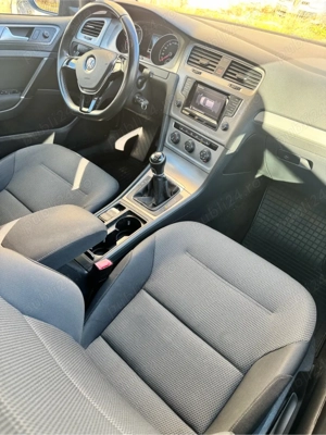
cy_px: 218
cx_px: 163
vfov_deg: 71.6
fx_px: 301
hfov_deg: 56.8
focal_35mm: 24
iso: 200
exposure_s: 1/121
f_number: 1.78
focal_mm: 6.76
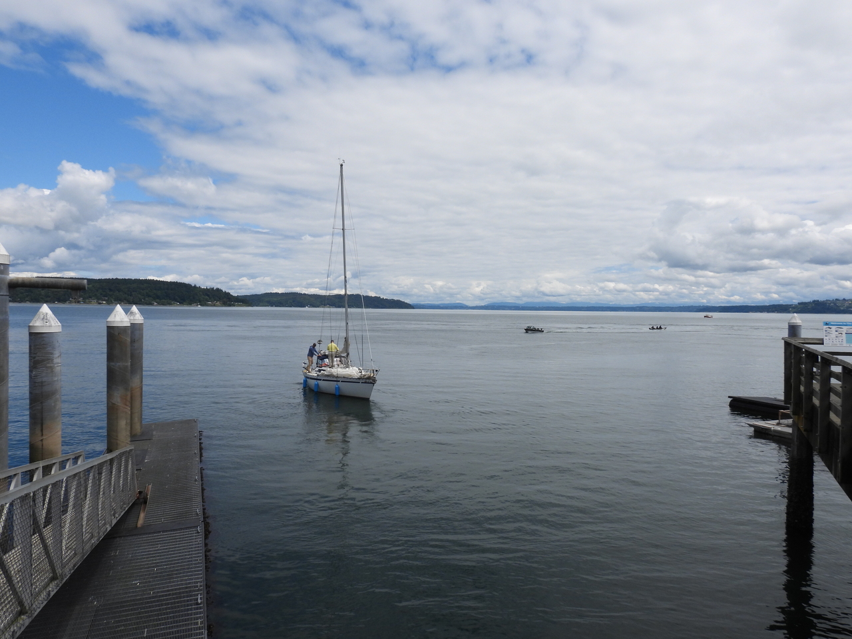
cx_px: 426
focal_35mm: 24
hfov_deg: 71.6
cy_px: 320
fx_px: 591
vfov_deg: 56.8
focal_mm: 4.3
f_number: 4
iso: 100
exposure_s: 1/1600
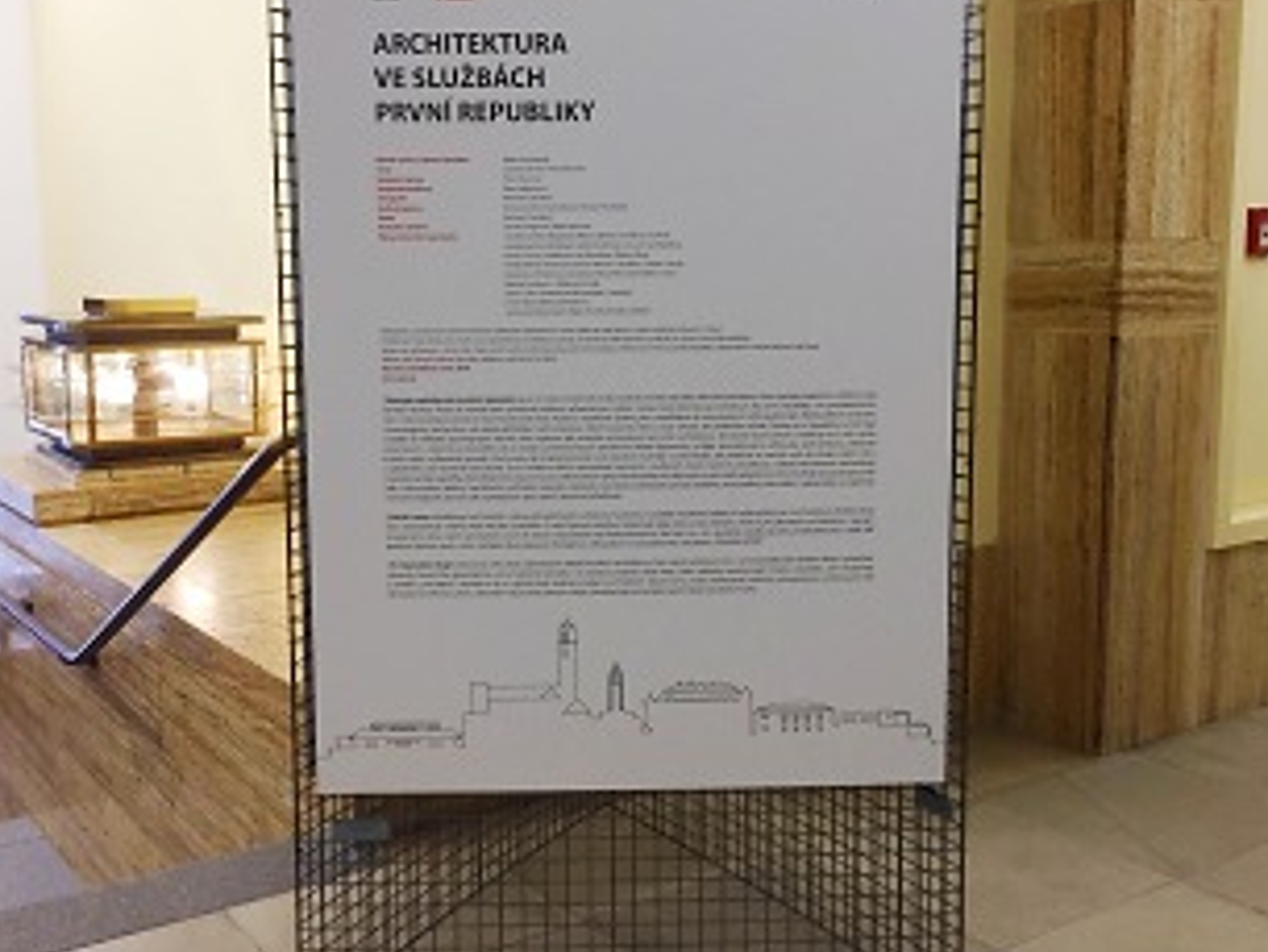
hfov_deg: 48.9
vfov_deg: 37.7
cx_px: 586
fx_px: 1393
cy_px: 428
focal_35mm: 38
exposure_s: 1/33
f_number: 2.2
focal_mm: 4.15
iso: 64
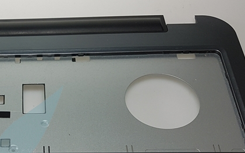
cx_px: 15
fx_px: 441
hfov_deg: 29.5
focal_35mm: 66
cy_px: 156
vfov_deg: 19.1
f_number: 1.7
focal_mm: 4.2
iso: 40
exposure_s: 1/100
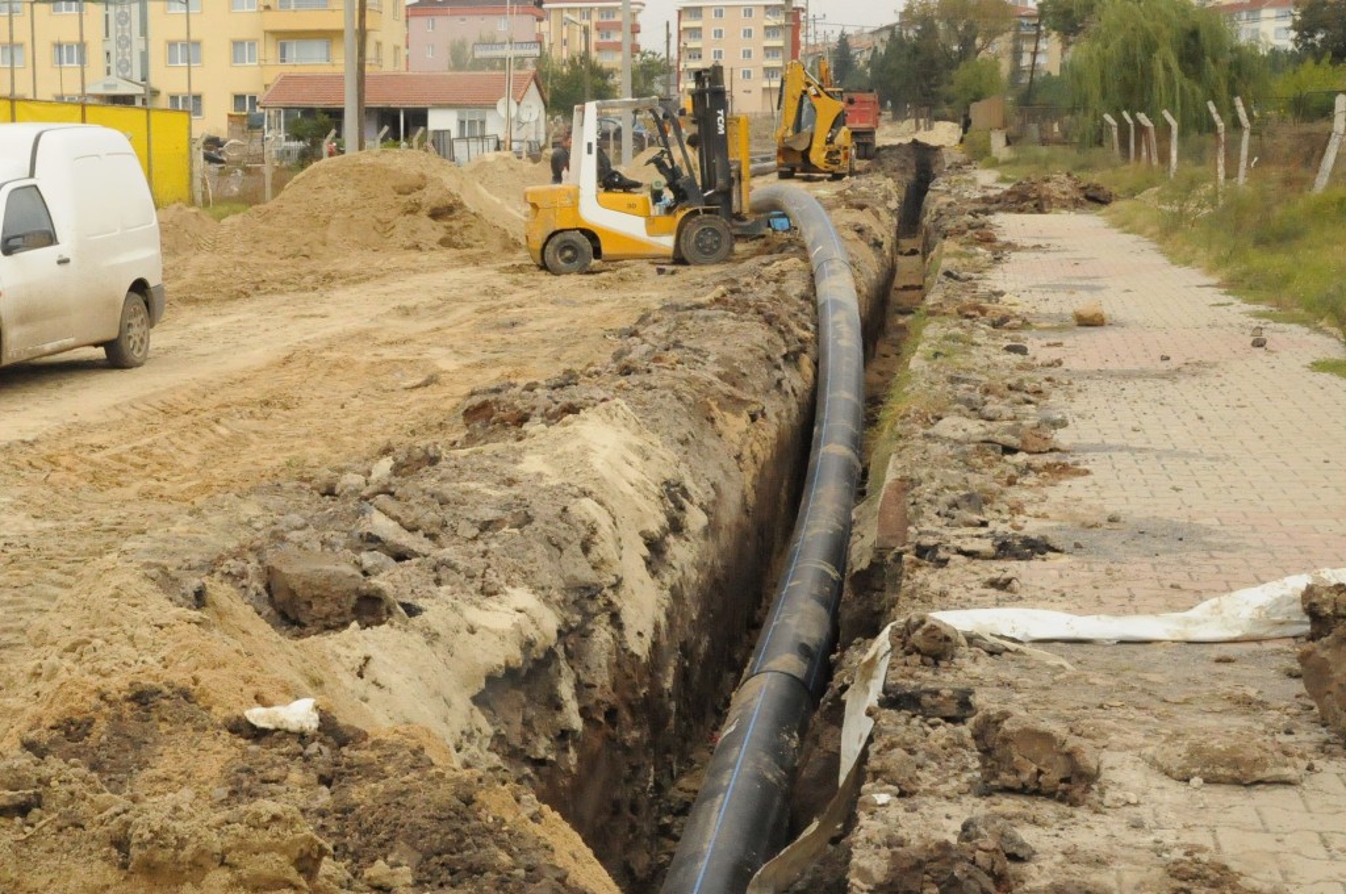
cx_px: 673
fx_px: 1512
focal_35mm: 40
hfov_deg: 48.0
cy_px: 447
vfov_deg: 32.9
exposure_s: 1/1000
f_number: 16
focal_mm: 27
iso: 3200
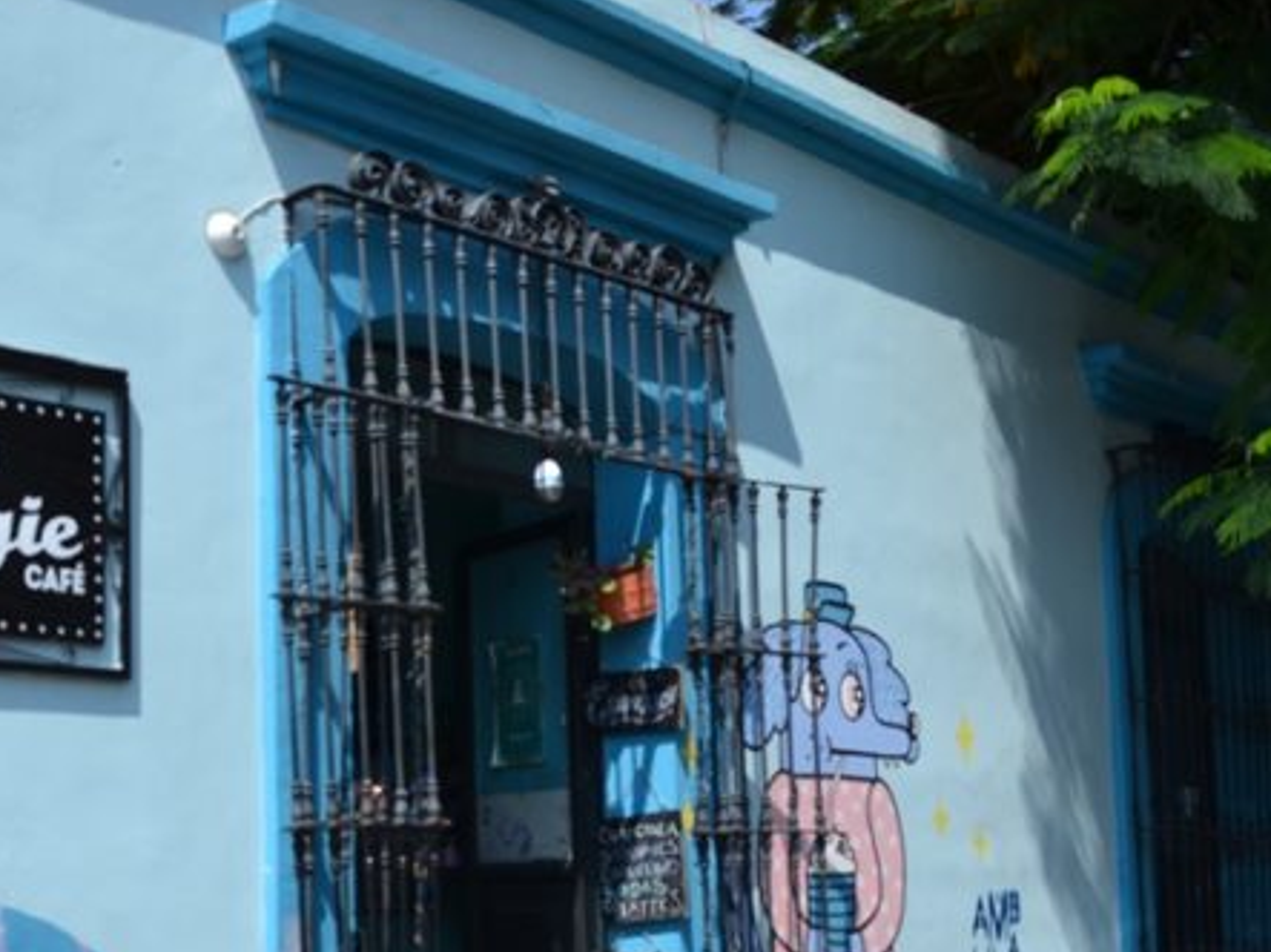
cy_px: 703
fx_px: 1835
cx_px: 359
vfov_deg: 28.7
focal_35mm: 50
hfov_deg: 37.5
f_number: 8
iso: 100
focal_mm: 20
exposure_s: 1/250
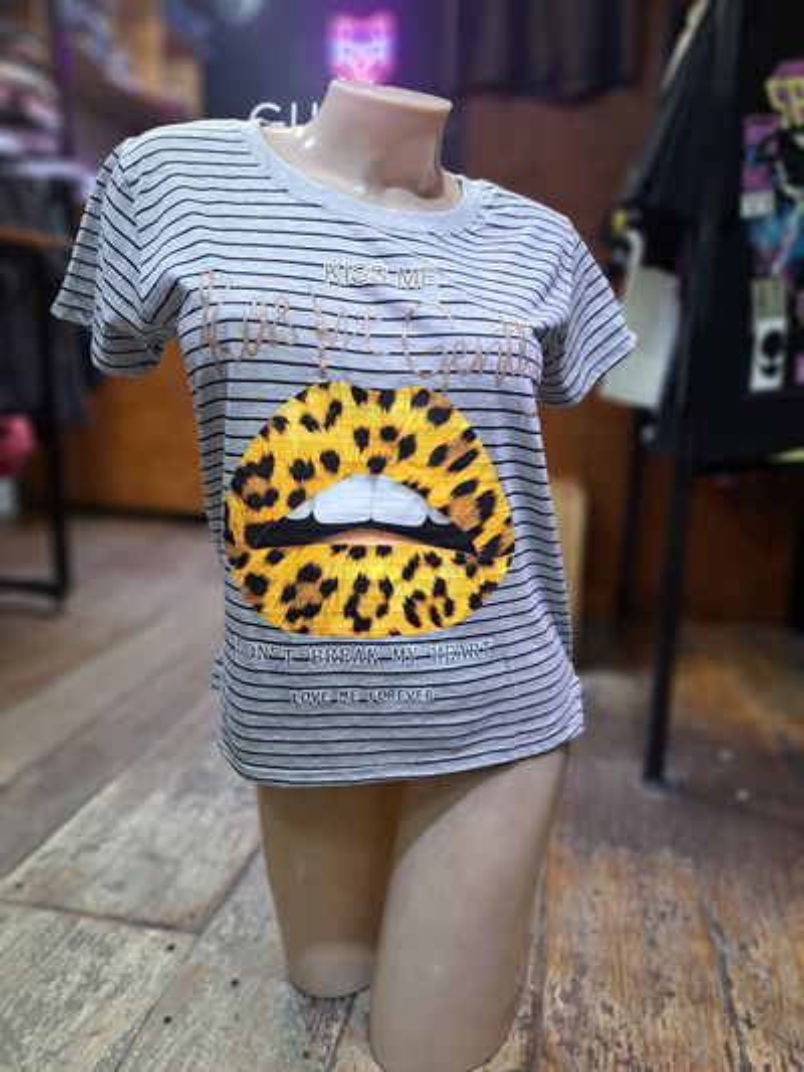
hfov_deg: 56.8
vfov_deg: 71.6
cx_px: 402
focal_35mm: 24
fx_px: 743
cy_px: 536
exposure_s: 1/50
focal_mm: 5.23
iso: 125
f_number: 1.8
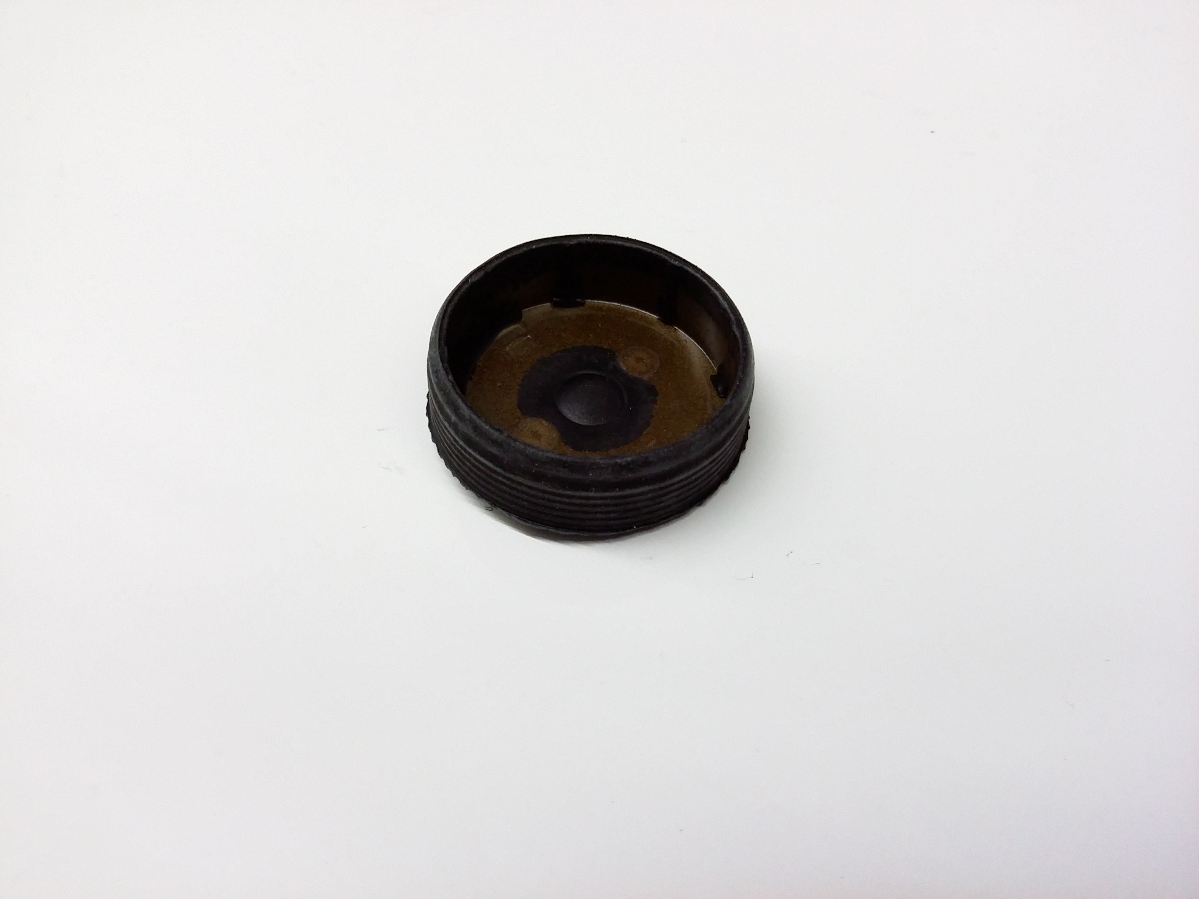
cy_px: 450
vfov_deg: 44.2
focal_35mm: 32
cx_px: 600
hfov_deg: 56.8
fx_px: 1108
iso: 200
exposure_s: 1/20
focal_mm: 3.4
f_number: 2.4
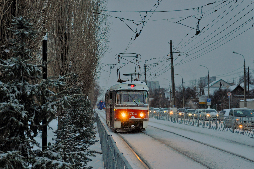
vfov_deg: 21.6
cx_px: 127
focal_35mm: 63
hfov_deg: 31.9
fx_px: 444
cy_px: 84
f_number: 4.8
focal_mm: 42
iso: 640
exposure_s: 1/125
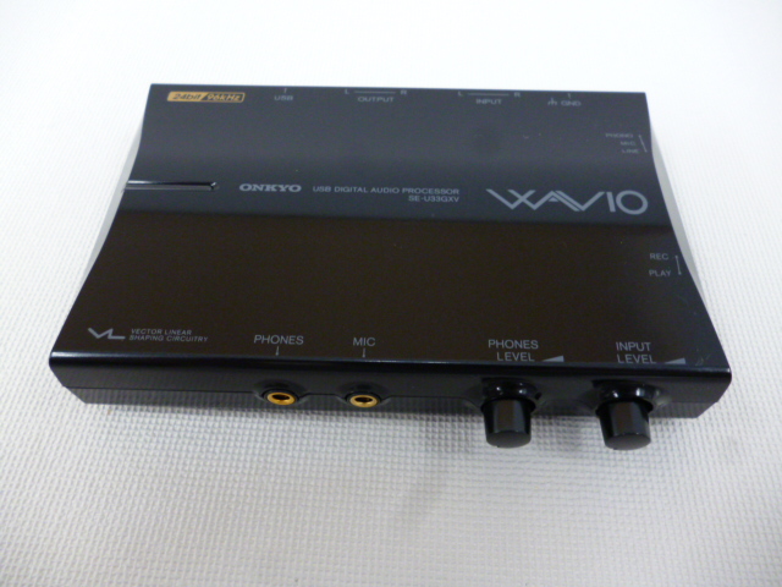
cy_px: 294
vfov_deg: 49.7
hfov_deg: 63.4
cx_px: 391
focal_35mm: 28
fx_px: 633
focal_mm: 5
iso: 400
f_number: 3.1
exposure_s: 1/40
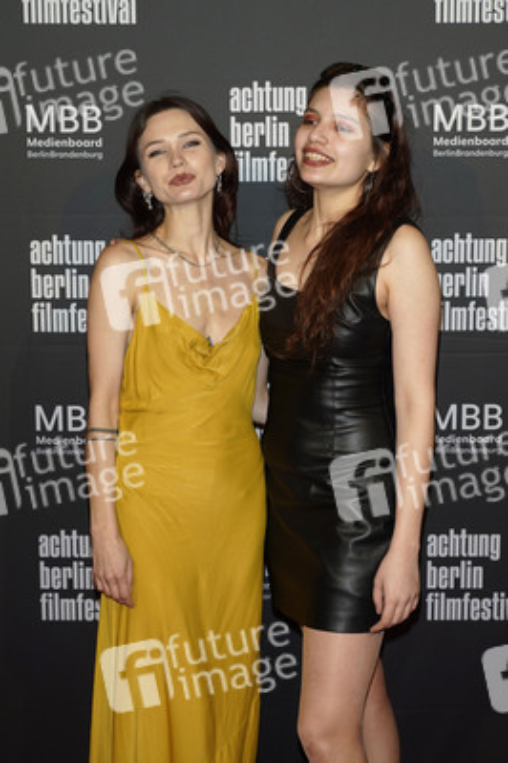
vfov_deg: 35.7
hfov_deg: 24.2
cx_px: 254
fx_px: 1187
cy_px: 382
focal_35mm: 56
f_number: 5.6
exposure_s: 1/200
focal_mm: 56
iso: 320
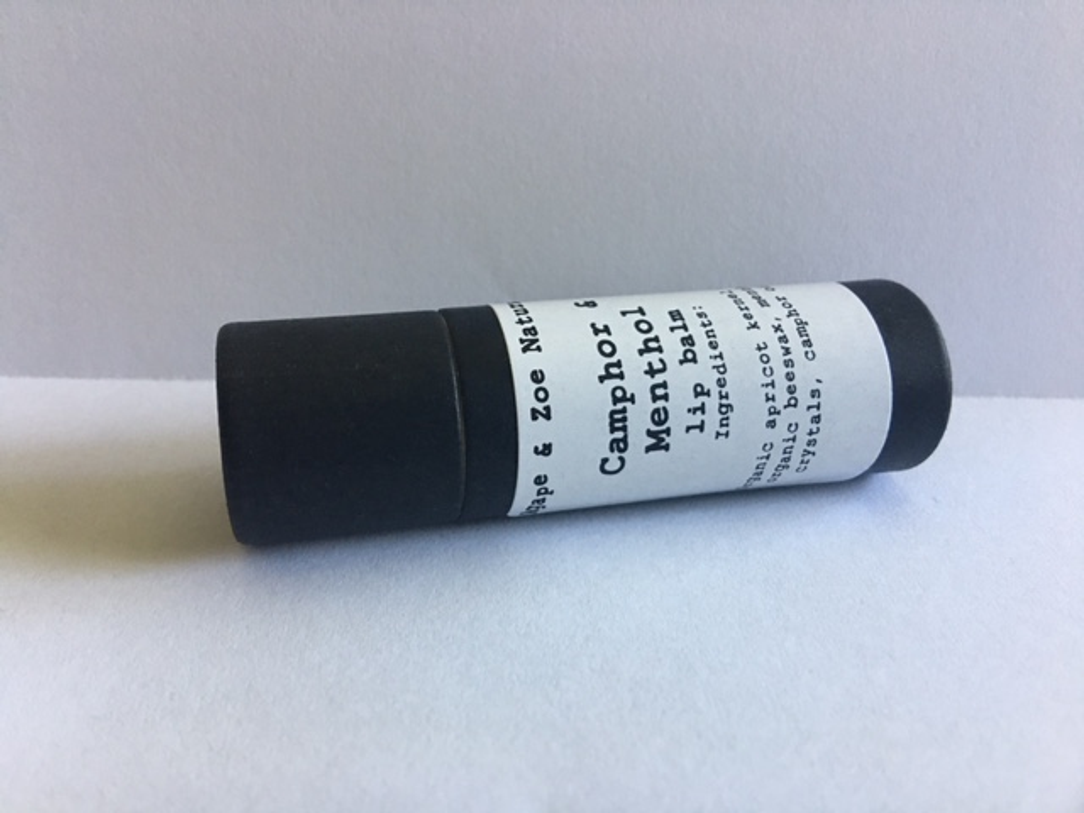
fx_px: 908
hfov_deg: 61.7
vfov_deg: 48.2
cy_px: 406
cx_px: 542
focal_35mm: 29
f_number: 2.2
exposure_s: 1/15
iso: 64
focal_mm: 4.15
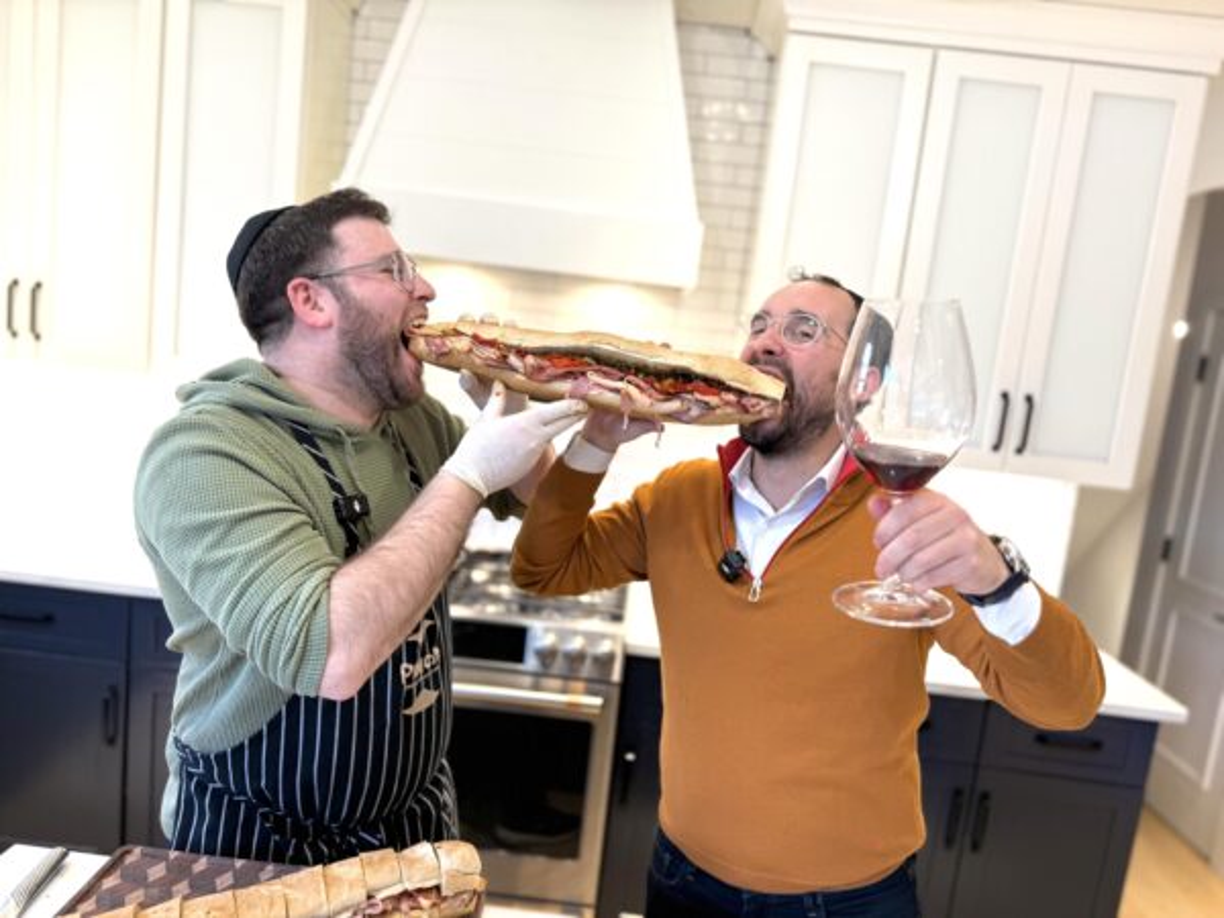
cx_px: 612
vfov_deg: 56.8
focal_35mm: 24
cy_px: 459
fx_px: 849
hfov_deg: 71.6
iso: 100
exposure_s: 1/120
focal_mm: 6.76
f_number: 1.78
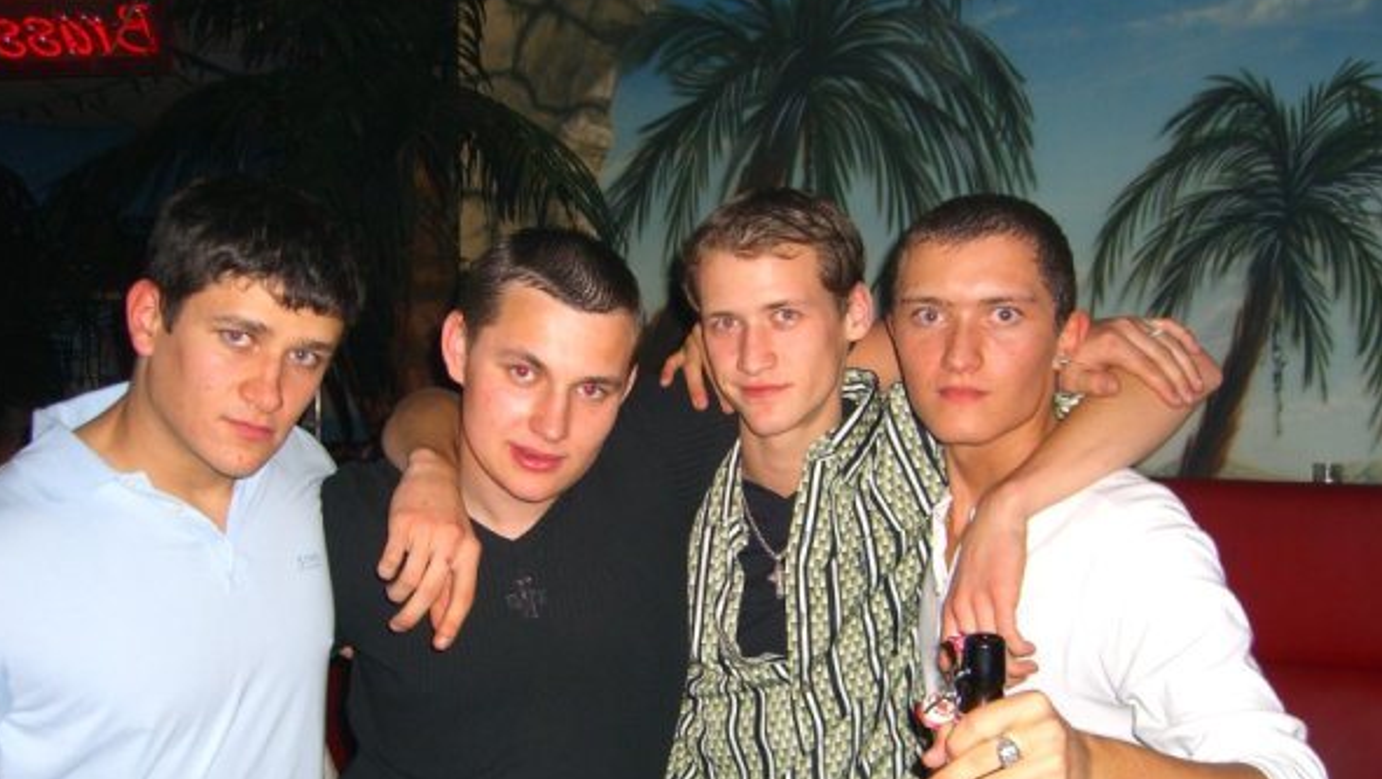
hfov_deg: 48.3
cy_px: 489
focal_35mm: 42
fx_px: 1540
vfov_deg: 28.3
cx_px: 687
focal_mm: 7.9
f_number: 2.8
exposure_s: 1/60
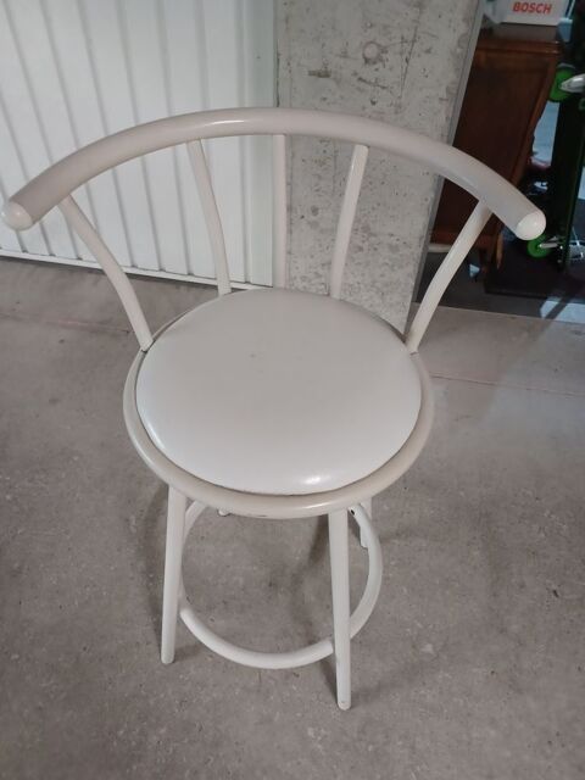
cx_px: 292
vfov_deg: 69.4
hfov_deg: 54.9
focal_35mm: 25
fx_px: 563
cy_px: 390
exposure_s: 1/20
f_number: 1.8
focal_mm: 4.6
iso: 1000
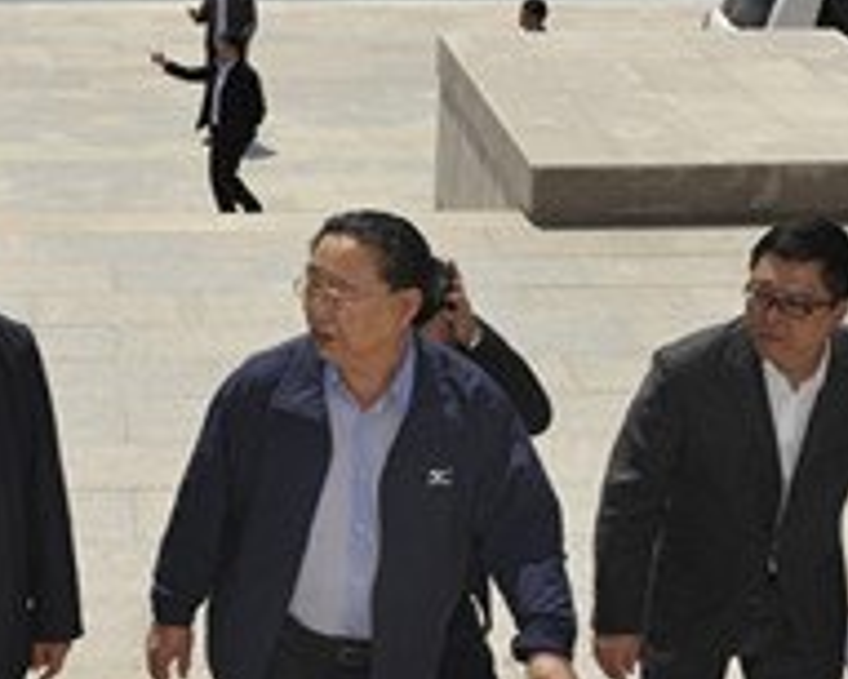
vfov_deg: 15.7
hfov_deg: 19.3
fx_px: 2461
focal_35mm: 98
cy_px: 439
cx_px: 147
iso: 250
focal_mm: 40
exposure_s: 1/250
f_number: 16
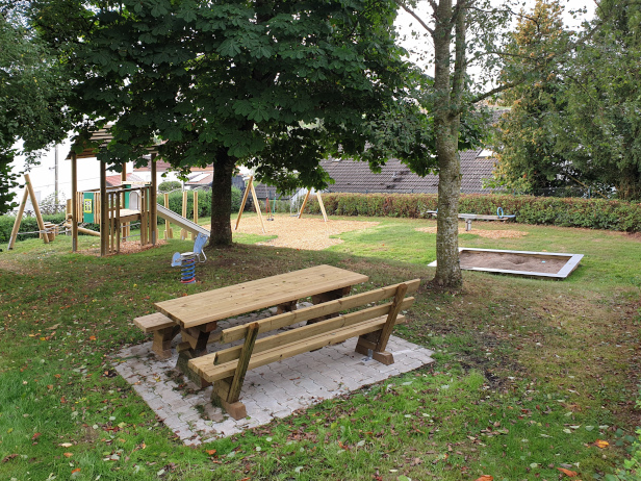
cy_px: 240
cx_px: 320
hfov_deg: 65.3
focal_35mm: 27
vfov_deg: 51.4
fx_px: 500
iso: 50
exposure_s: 1/109
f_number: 2.4
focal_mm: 4.3
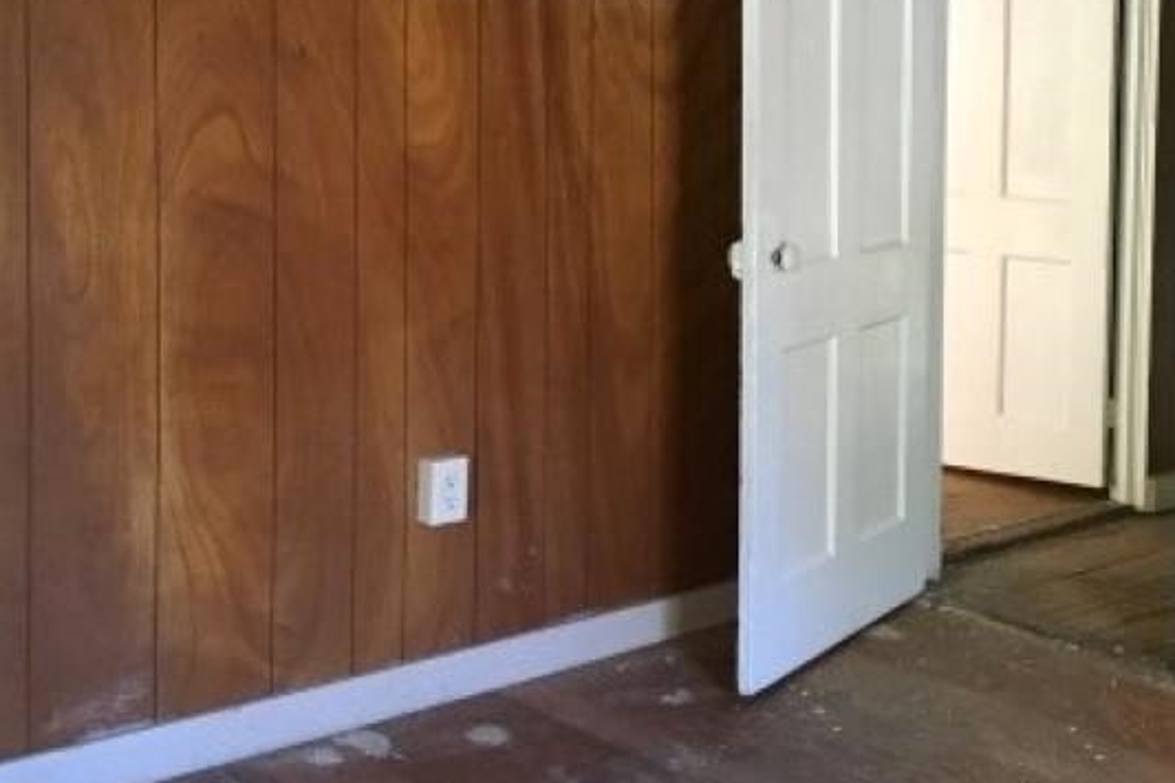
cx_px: 930
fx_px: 1892
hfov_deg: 33.5
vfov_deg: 23.0
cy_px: 146
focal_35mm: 58
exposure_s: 1/30
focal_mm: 4.15
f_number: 2.2
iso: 200
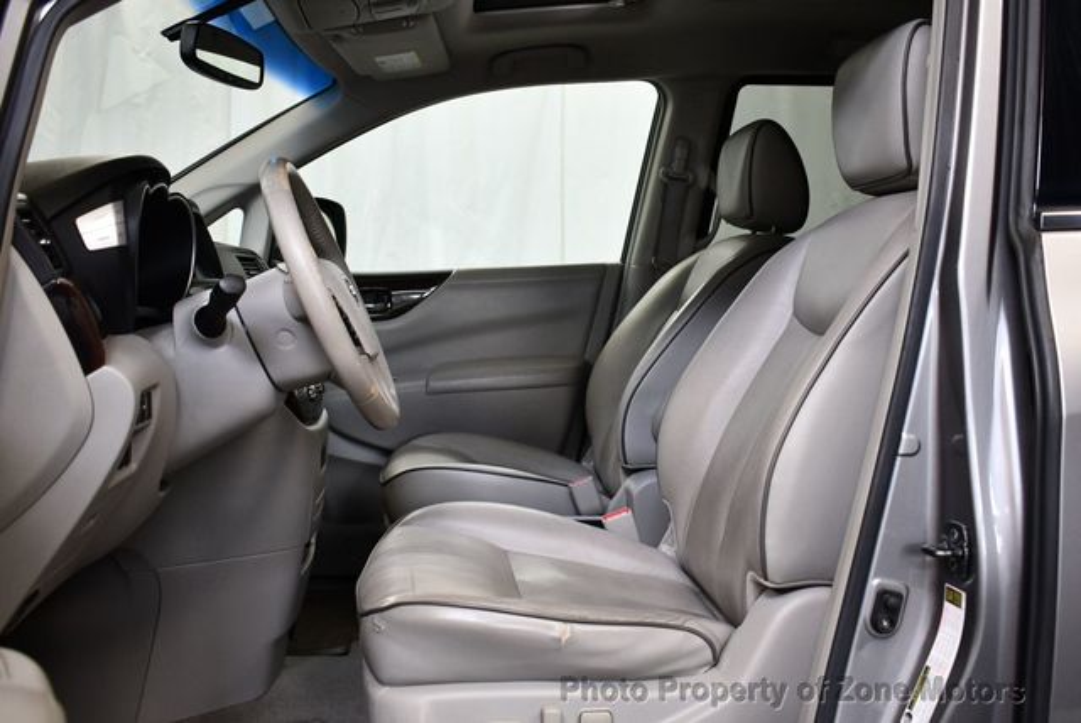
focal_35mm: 36
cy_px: 362
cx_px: 540
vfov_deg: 36.9
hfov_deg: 53.1
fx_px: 1082
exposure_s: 1/125
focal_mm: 18
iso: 1000
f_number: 3.5
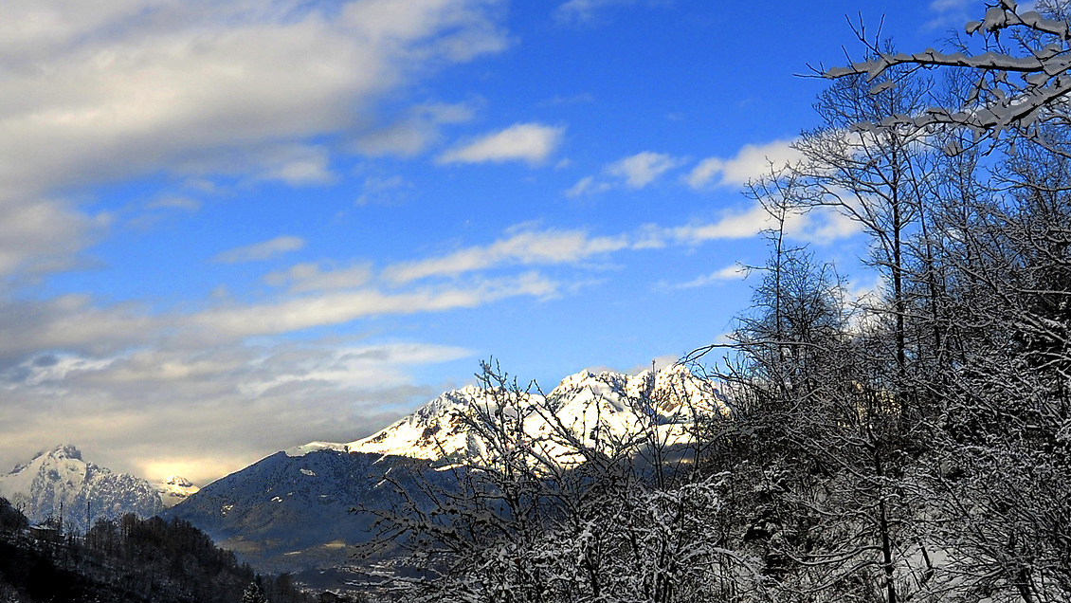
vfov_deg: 19.9
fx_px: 1704
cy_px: 444
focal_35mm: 60
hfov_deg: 34.6
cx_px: 364
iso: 200
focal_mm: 18
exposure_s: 1/320
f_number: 9
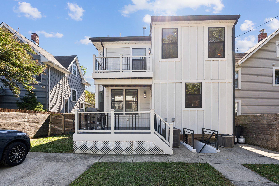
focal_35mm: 17
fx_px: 132
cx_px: 142
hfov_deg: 93.2
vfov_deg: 70.5
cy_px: 92
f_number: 6.3
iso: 80
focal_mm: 16
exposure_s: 1/160
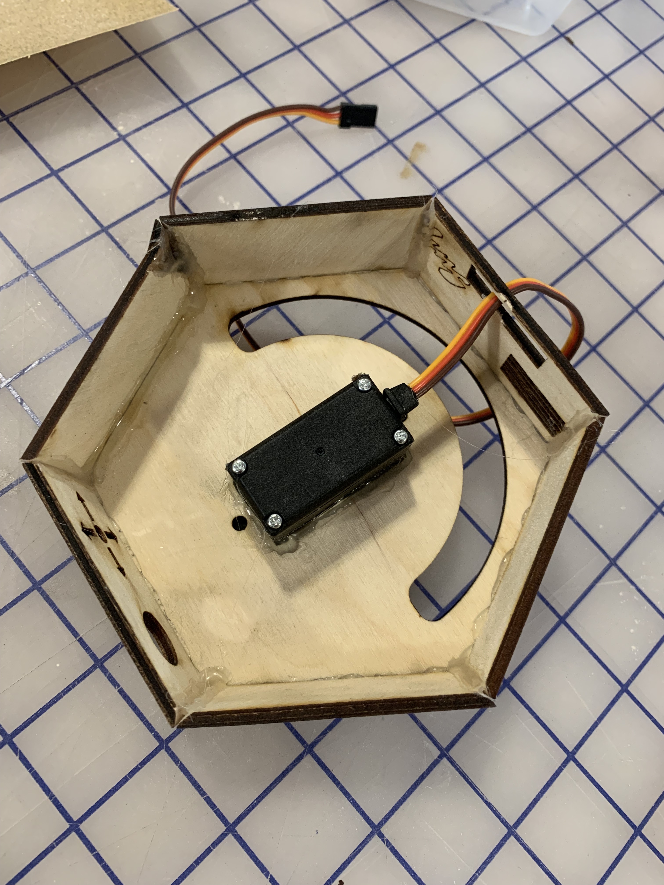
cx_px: 332
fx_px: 665
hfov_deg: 53.1
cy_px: 442
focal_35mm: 26
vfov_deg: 67.3
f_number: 1.8
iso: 160
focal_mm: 4.25
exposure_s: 1/60
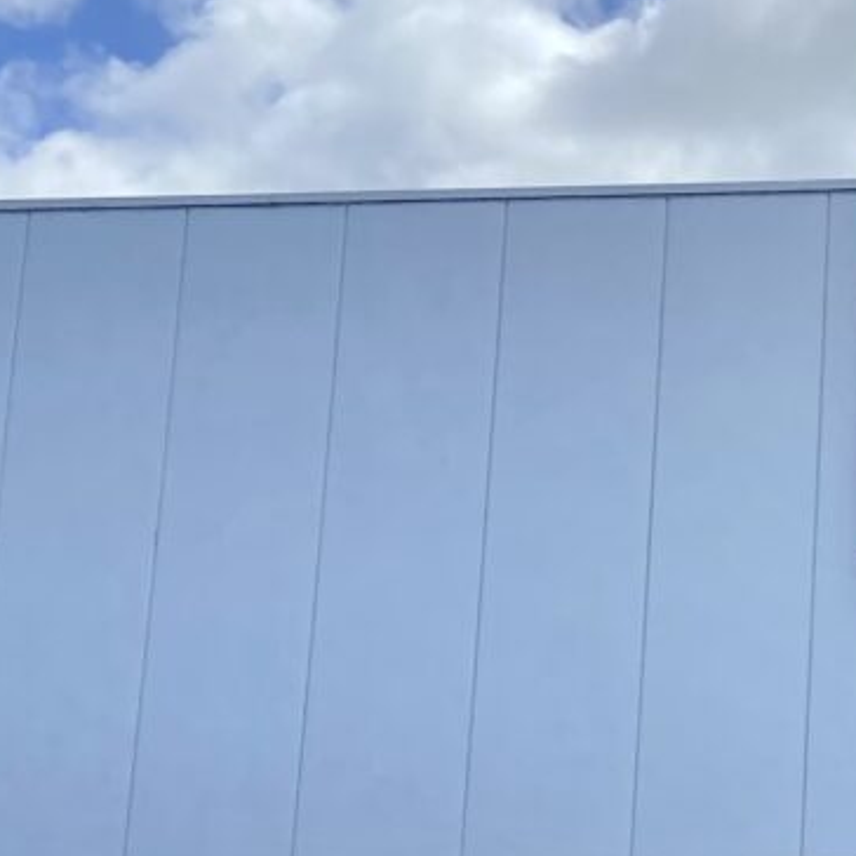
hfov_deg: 16.5
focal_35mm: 97
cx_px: 1230
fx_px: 2714
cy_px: 790
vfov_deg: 17.6
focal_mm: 4.25
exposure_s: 1/3401
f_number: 1.8
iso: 32
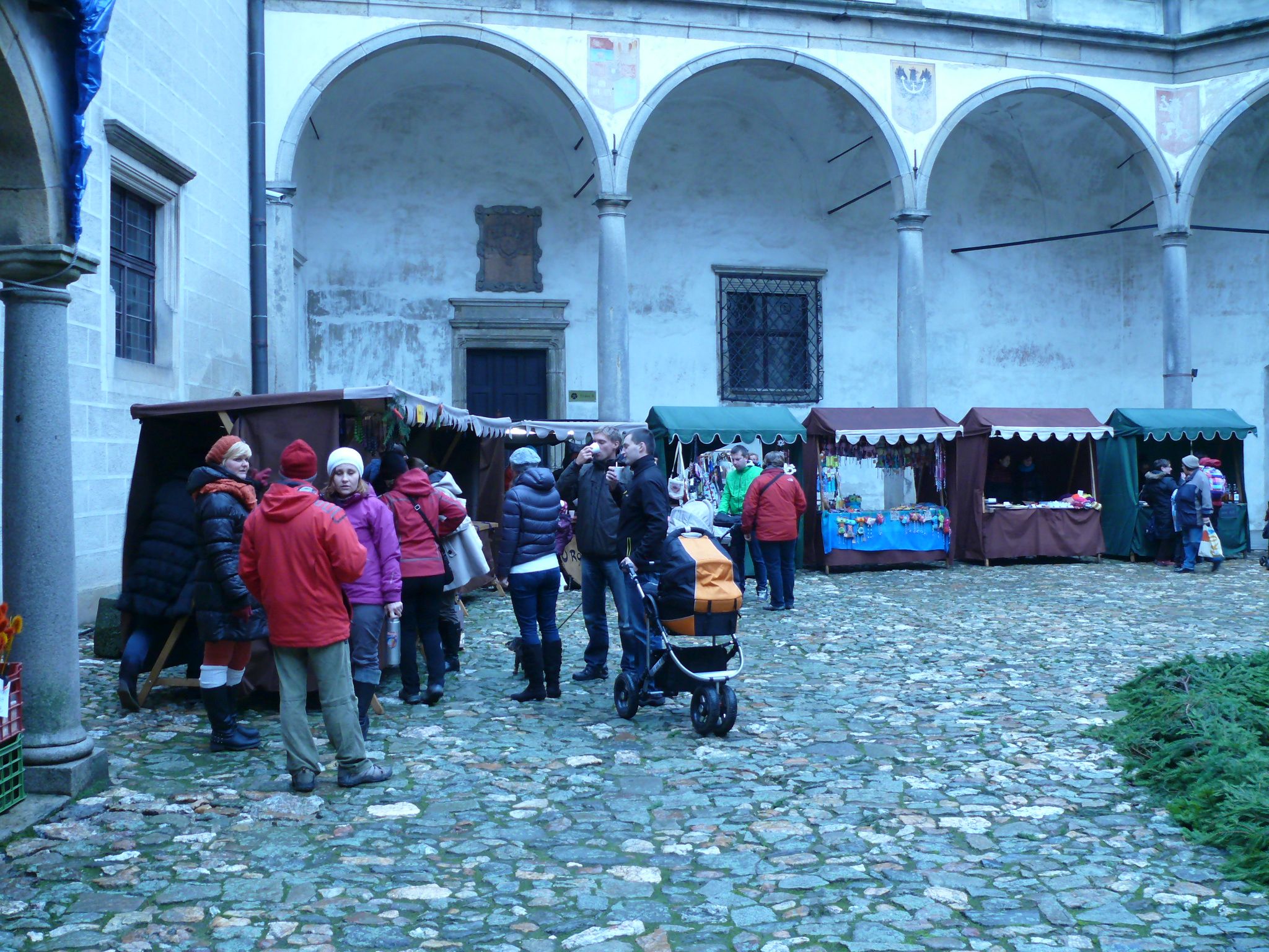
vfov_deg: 40.7
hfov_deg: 52.6
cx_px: 634
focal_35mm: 35
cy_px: 476
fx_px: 1283
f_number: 2.8
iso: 200
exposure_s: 1/20
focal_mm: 7.4
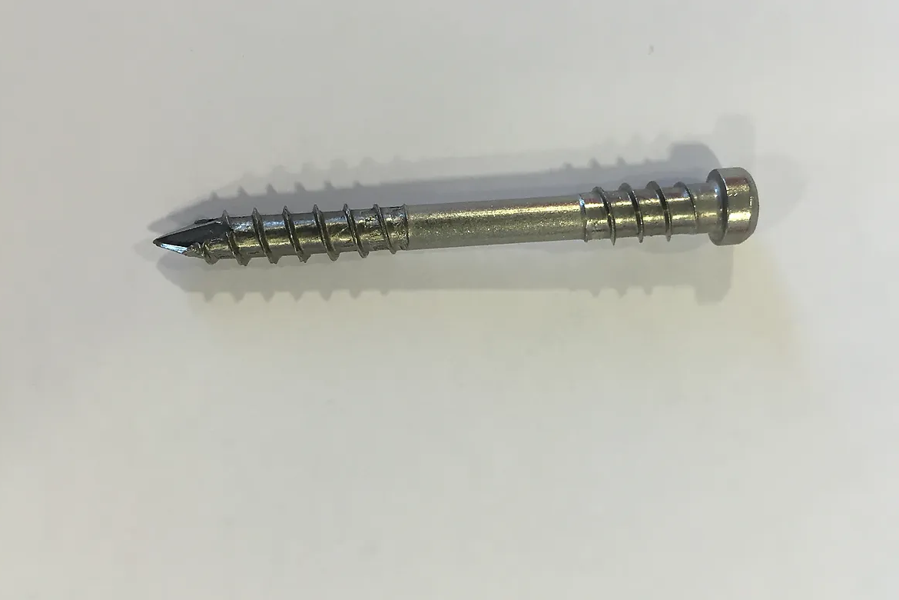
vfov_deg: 40.0
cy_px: 306
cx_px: 481
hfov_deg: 57.2
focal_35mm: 33
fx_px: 824
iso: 40
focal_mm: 4.15
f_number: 2.2
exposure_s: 1/33
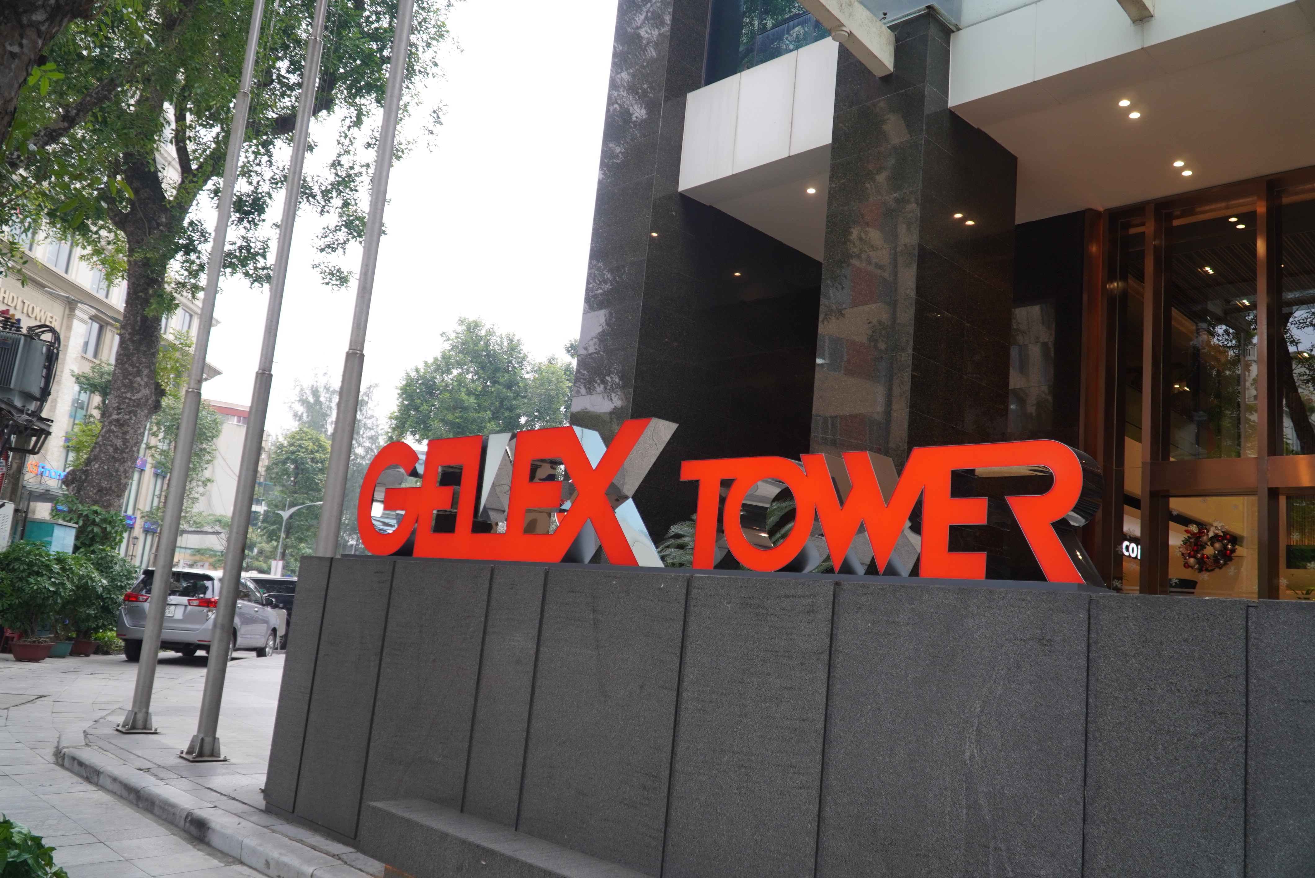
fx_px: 987
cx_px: 658
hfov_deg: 67.4
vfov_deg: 48.0
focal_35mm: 27
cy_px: 439
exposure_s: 1/60
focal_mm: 18
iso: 200
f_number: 4
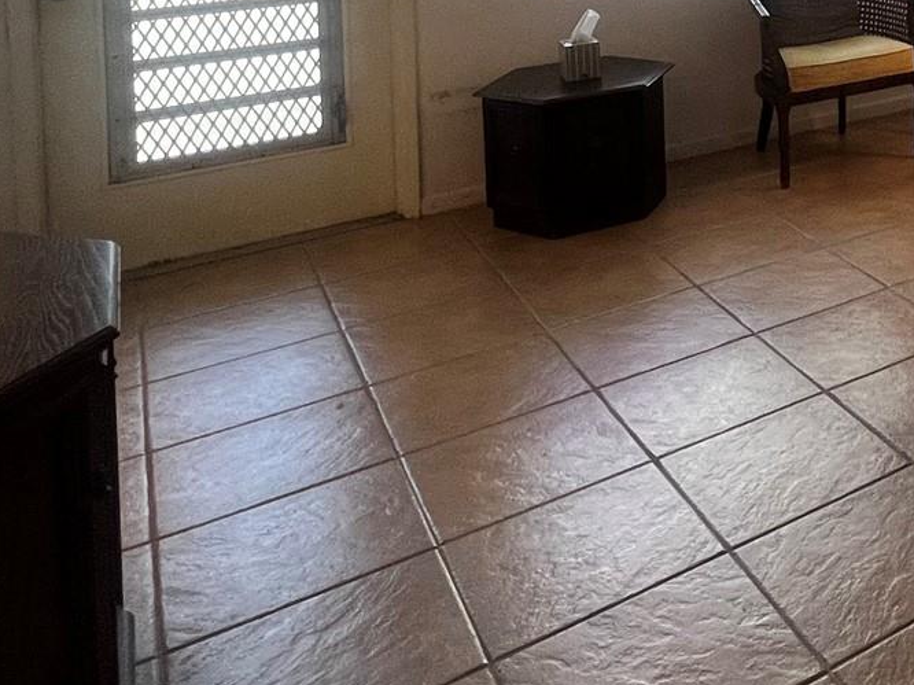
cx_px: 1136
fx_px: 1056
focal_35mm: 40
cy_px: -166
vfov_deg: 29.9
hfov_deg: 35.2
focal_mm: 1.57
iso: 125
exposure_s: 1/120
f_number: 1.8
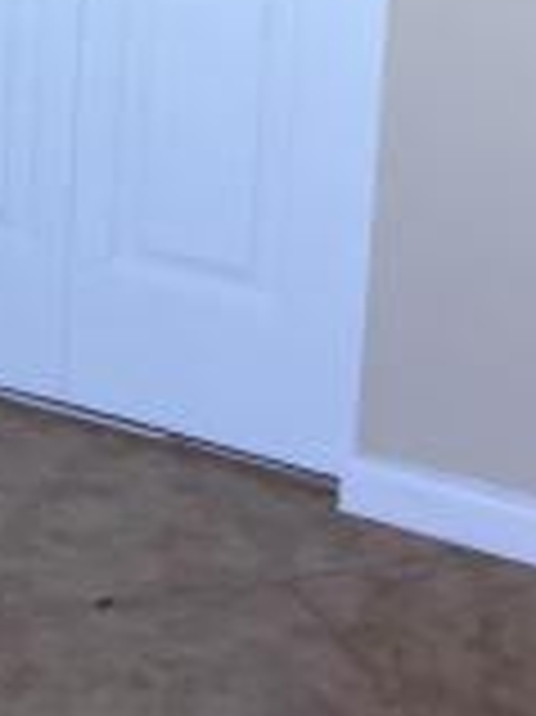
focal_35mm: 140
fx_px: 2894
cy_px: -284
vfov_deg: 13.5
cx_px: -320
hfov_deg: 10.2
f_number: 2.2
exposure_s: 1/40
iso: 32
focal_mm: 4.15
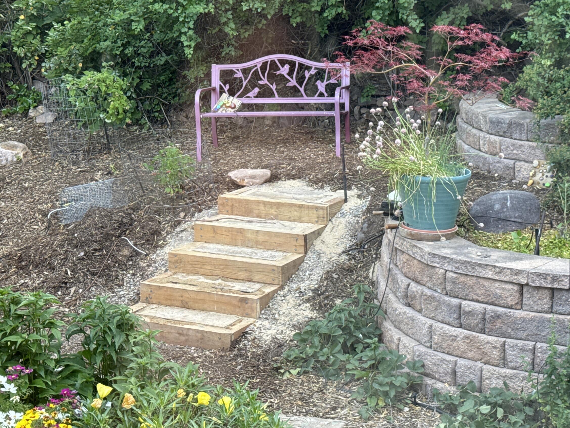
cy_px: 224
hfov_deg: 30.2
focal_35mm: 64
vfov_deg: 22.9
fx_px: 1054
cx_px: 323
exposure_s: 1/91
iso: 100
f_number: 1.78
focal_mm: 6.76
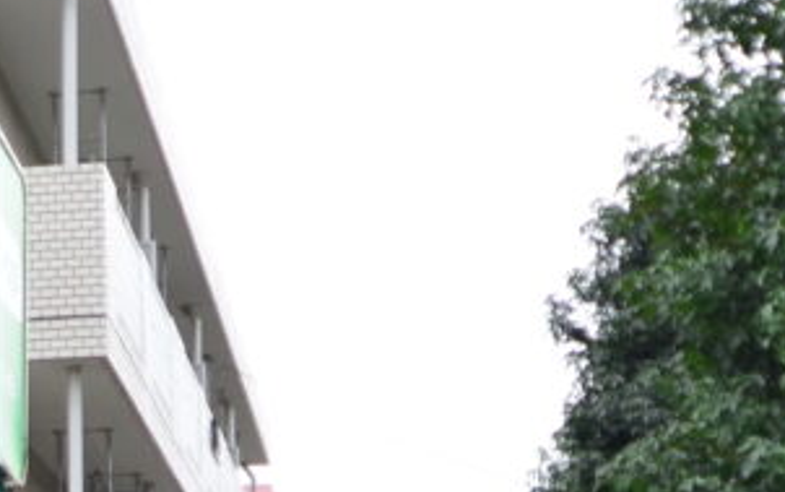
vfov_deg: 10.3
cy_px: 716
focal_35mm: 124
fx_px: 2654
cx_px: -218
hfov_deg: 16.0
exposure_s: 1/640
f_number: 5
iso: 640
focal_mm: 24
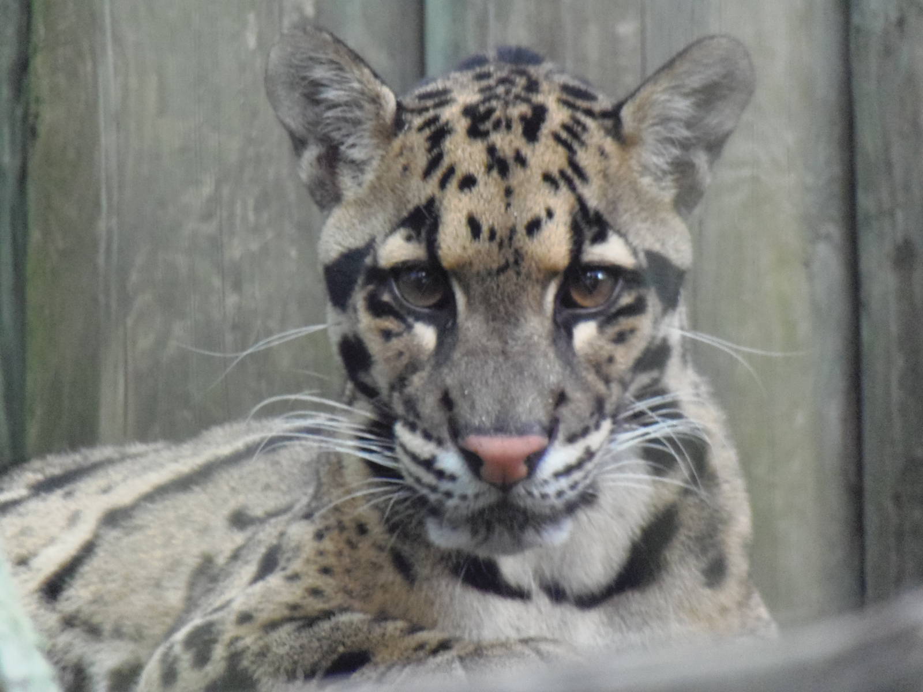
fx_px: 23038
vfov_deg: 1.7
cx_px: 462
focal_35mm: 864
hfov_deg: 2.3
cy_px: 346
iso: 800
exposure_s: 1/30
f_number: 5.7
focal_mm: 154.8
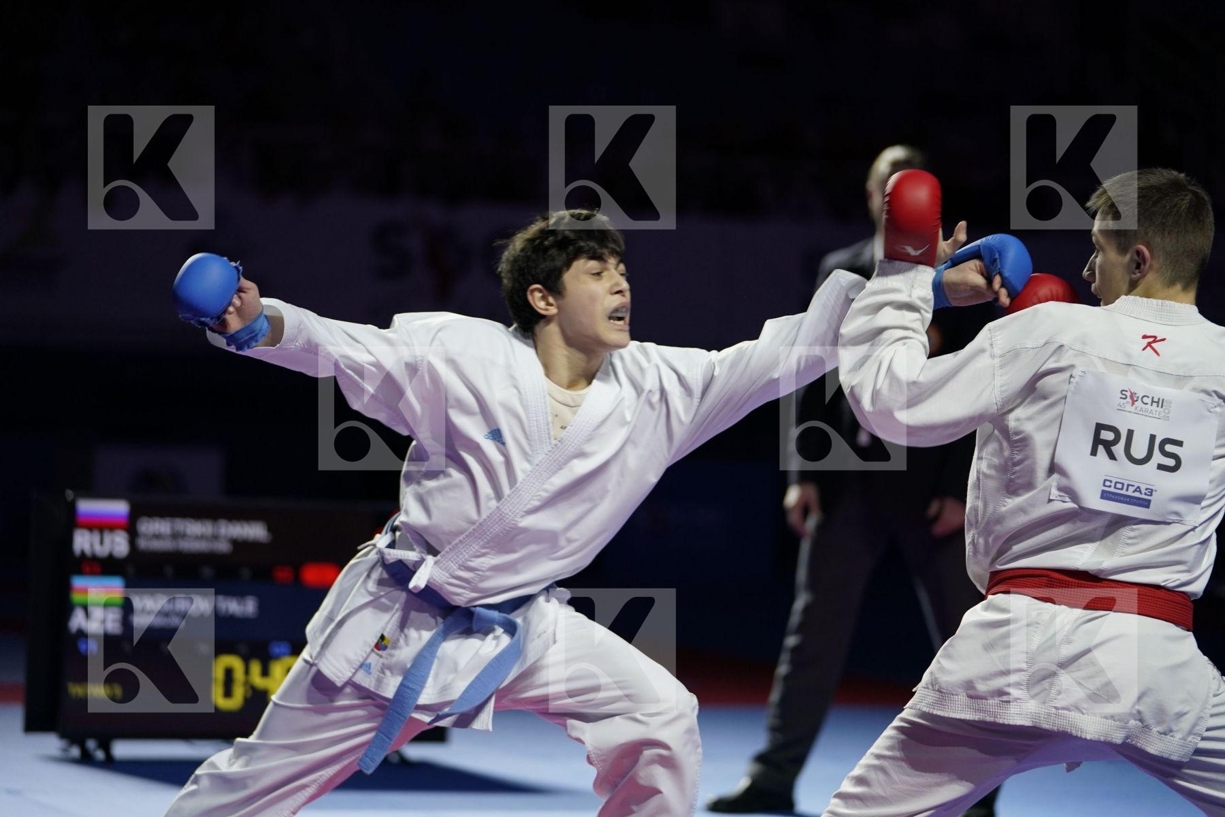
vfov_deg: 11.3
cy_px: 408
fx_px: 4117
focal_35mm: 121
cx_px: 612
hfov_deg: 16.9
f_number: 2.8
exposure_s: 1/1000
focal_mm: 121
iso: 1250
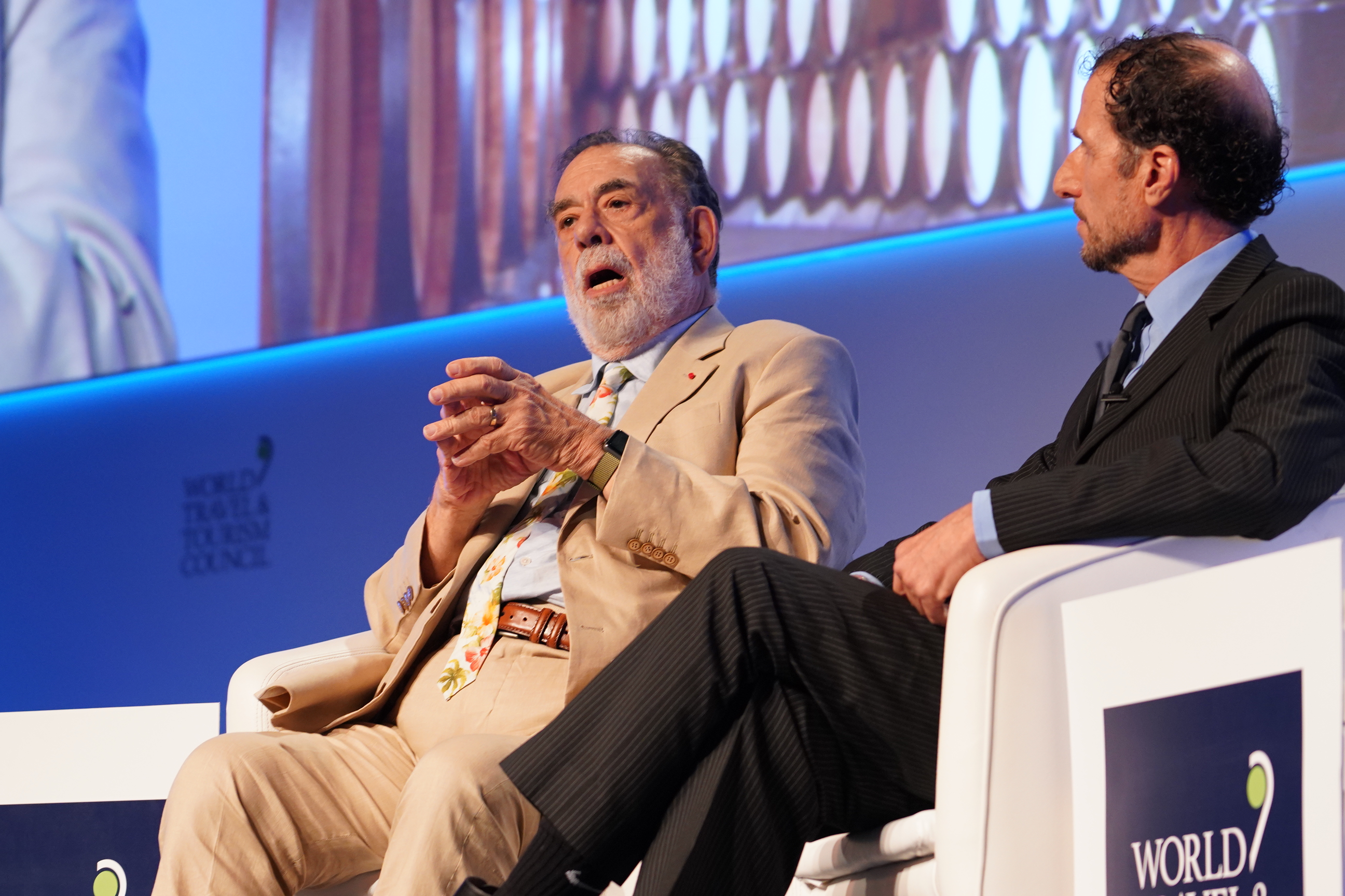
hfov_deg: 13.1
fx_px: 5865
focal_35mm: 157
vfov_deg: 8.7
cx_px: 672
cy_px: 448
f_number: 4.5
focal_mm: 105
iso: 1250
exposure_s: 1/100
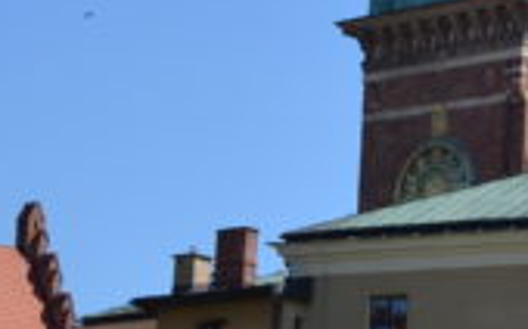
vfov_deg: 6.3
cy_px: 214
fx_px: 2977
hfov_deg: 9.5
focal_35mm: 207
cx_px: 1028
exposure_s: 1/250
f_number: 8
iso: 100
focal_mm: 30
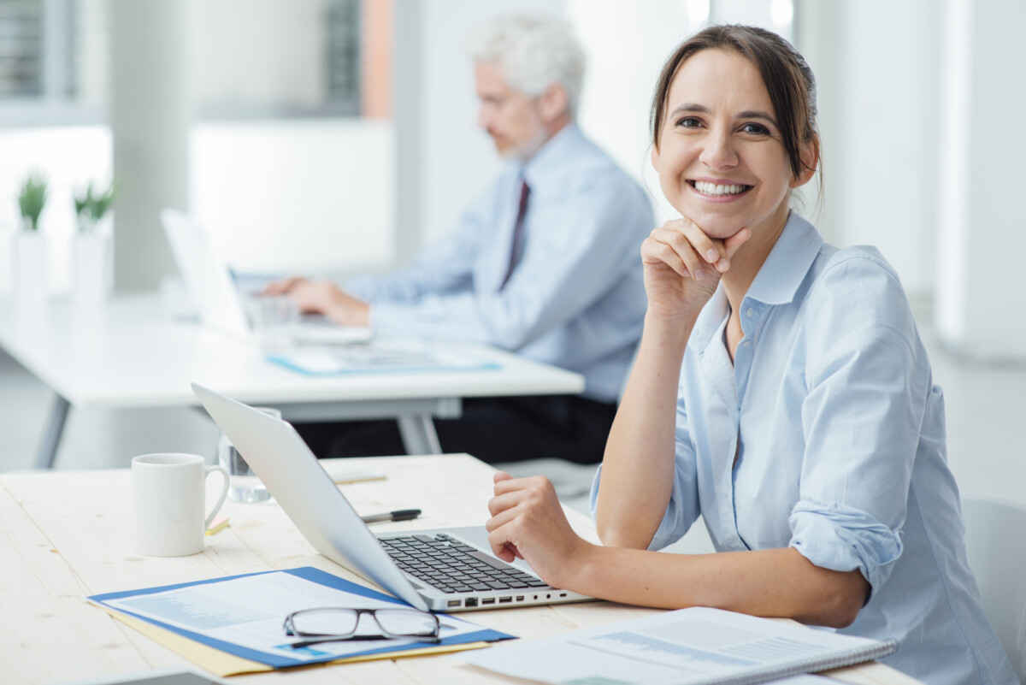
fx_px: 2423
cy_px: 342
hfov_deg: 23.9
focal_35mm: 85
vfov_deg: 16.1
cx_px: 513
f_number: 3.5
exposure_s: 1/160
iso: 125
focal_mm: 85
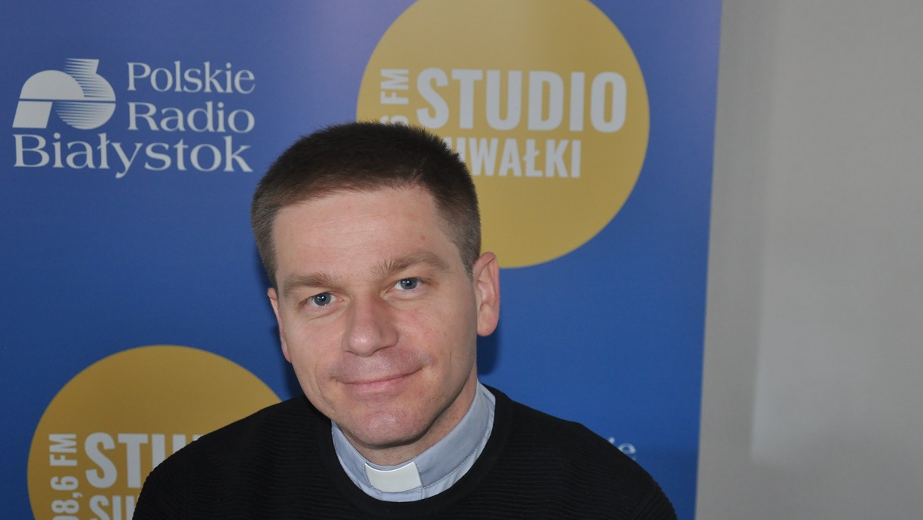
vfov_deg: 19.7
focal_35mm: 61
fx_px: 1493
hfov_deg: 34.3
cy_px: 322
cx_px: 482
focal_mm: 34
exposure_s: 1/60
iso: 800
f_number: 4.2
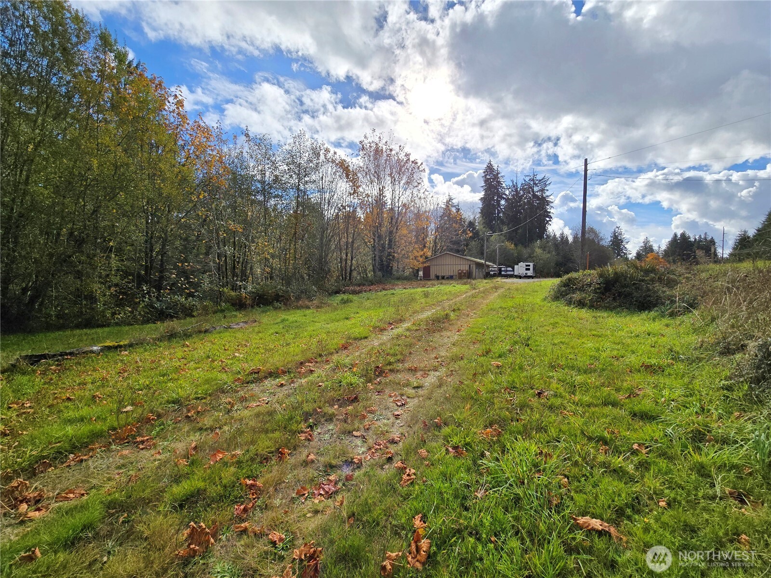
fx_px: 290
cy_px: 289
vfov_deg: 89.9
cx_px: 386
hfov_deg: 106.2
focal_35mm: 13
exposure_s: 1/3381
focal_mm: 2.2
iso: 50
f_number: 2.2
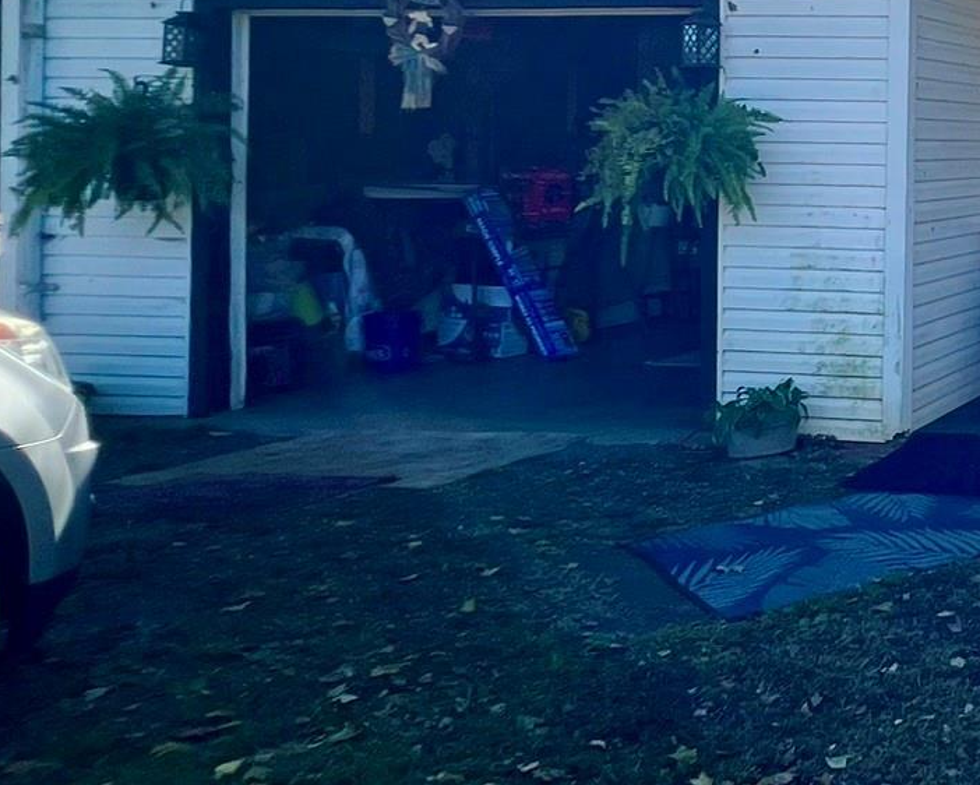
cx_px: 1326
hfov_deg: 33.1
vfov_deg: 38.4
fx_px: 1073
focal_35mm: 37
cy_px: 138
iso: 32
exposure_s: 1/694
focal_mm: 1.57
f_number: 1.8
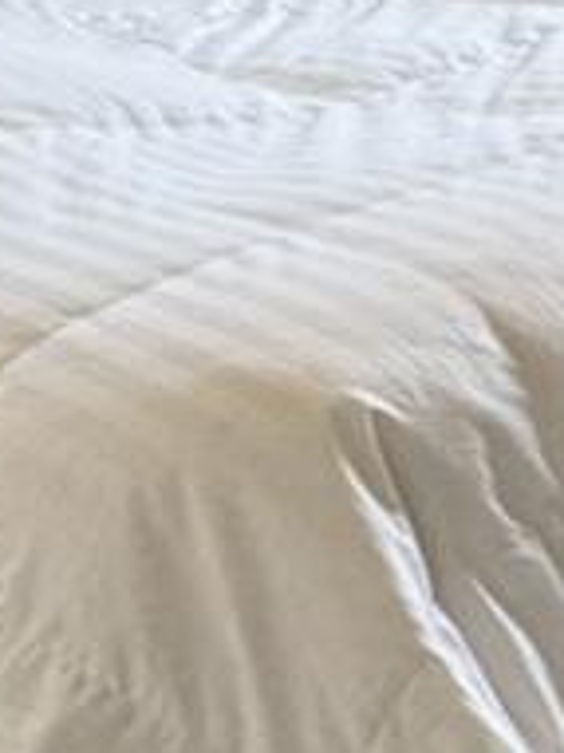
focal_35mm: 110
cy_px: 35
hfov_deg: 10.4
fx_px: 2392
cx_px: 1591
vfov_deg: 17.6
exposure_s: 1/99
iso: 125
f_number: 2.2
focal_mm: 2.22
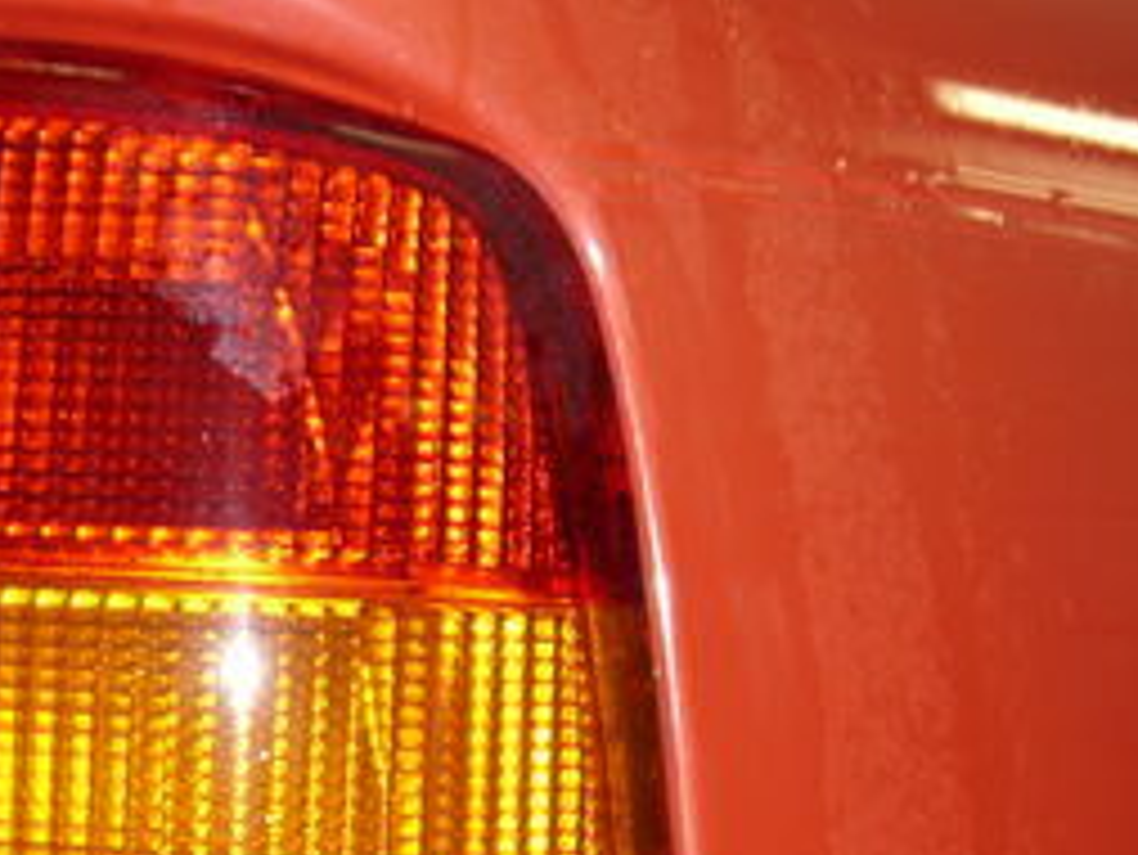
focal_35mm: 96
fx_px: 3157
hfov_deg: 20.1
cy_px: 886
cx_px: 166
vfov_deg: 15.1
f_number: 2.8
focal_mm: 6.3
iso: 50
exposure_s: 1/30
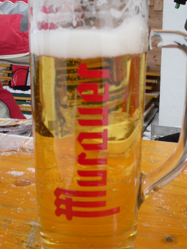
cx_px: 106
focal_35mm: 48
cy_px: 117
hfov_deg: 30.2
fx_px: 346
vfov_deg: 39.6
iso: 80
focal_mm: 6.3
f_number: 8.4
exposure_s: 1/180
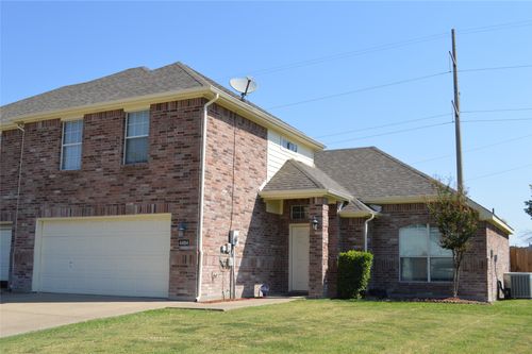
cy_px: 177
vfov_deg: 34.2
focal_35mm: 39
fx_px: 576
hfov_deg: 49.6
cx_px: 266
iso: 100
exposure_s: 1/250
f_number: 8
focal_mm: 26
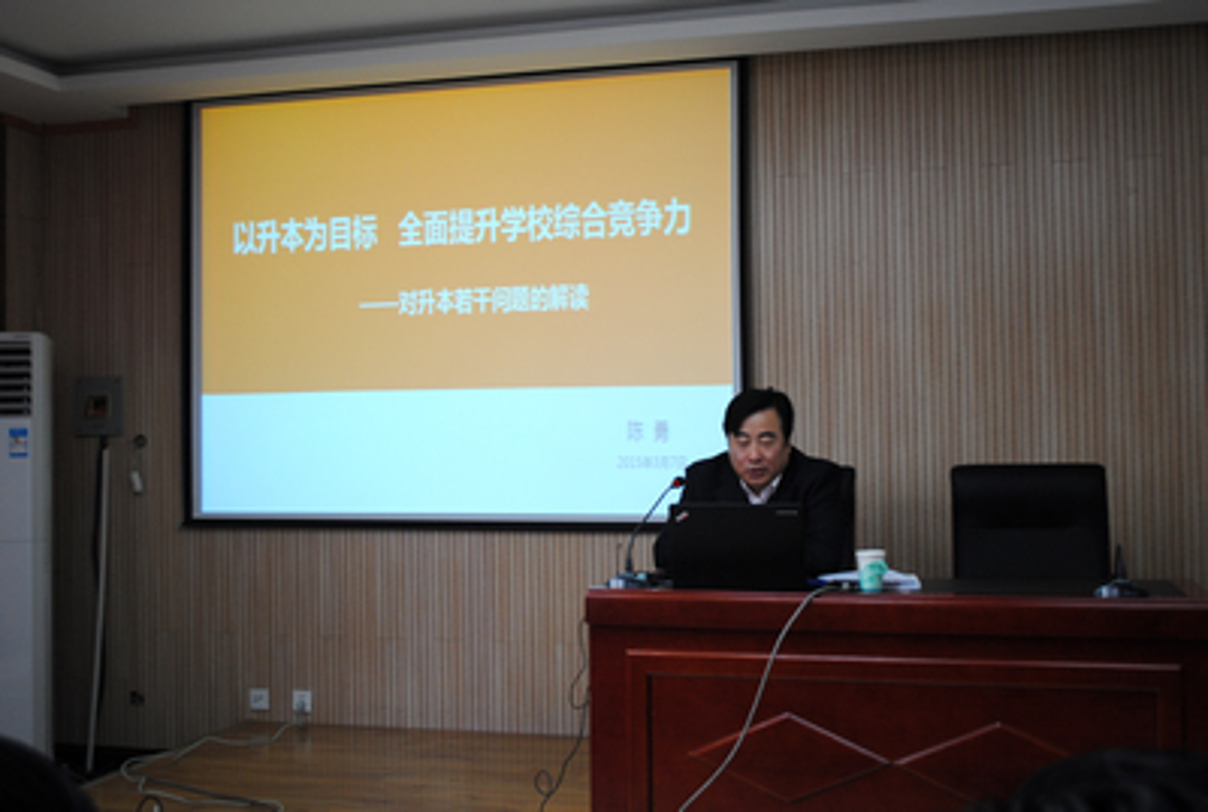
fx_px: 1413
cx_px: 604
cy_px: 406
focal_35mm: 42
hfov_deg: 46.3
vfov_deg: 32.1
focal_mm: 28
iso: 400
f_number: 4.5
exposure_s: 1/25
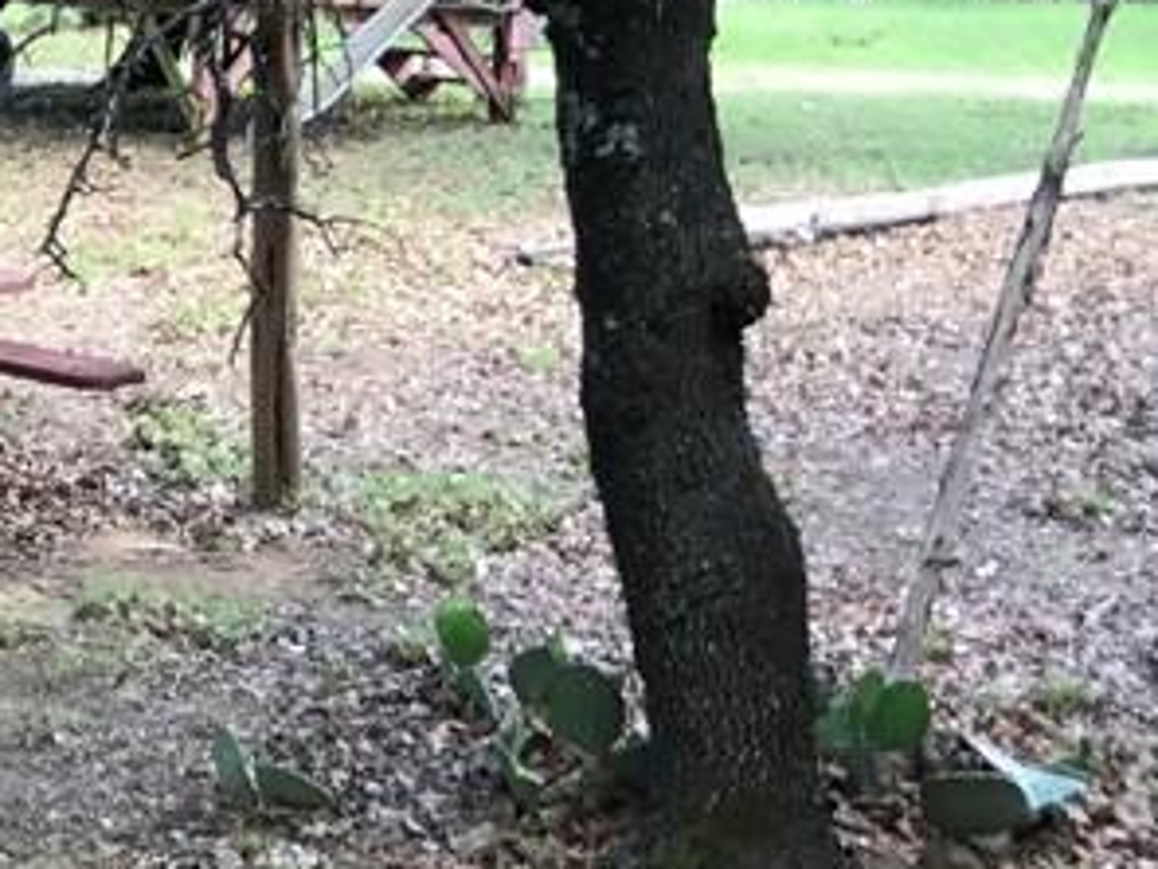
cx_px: -387
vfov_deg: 15.0
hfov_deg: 18.7
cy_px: 35
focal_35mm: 97
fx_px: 3245
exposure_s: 1/120
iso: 32
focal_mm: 3.99
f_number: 1.8
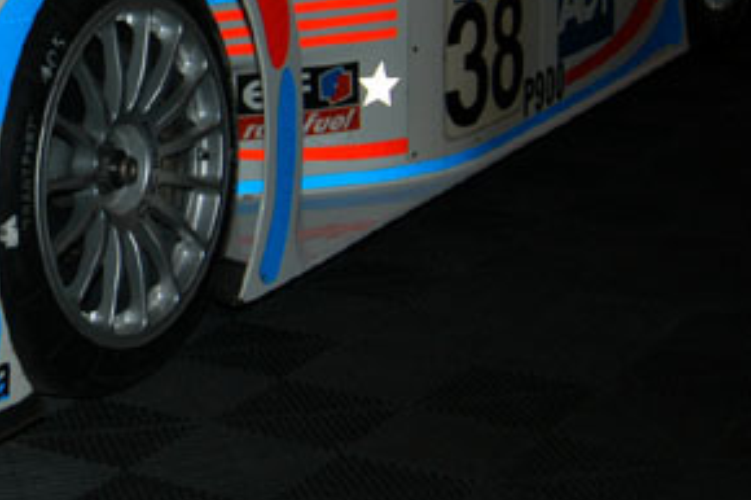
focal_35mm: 84
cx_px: -61
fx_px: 1751
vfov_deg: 16.1
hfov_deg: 22.9
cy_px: 67
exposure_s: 1/60
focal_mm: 24
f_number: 5
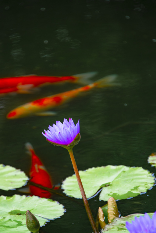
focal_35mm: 400
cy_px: 148
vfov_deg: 5.2
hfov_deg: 3.4
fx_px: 2600
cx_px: 65
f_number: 5.6
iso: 250
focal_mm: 300
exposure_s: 1/320
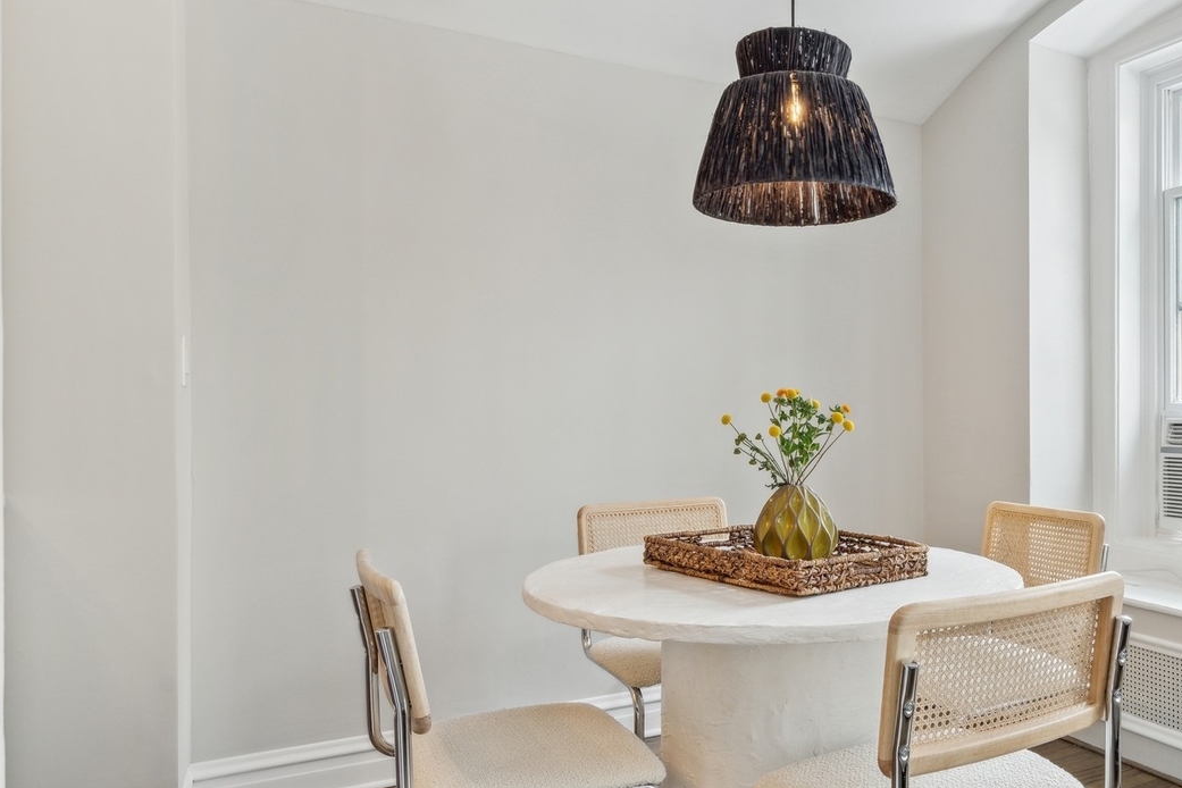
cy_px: 421
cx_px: 862
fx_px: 919
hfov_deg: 62.4
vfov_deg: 46.4
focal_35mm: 28
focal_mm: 18
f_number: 8
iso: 320
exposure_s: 1/15
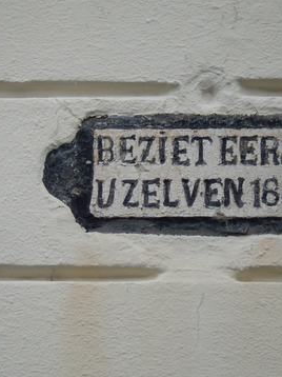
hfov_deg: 1.6
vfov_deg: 2.1
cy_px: 167
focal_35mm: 923
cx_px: 103
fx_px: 10038
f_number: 6.3
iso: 125
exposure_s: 1/200
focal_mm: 99
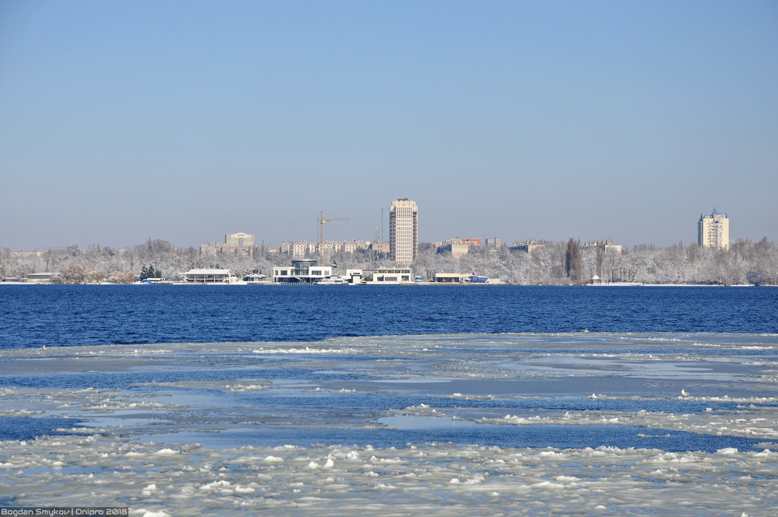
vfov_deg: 10.7
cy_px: 258
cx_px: 389
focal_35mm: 128
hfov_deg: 16.1
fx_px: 2752
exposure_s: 1/1000
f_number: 8
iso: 200
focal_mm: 85
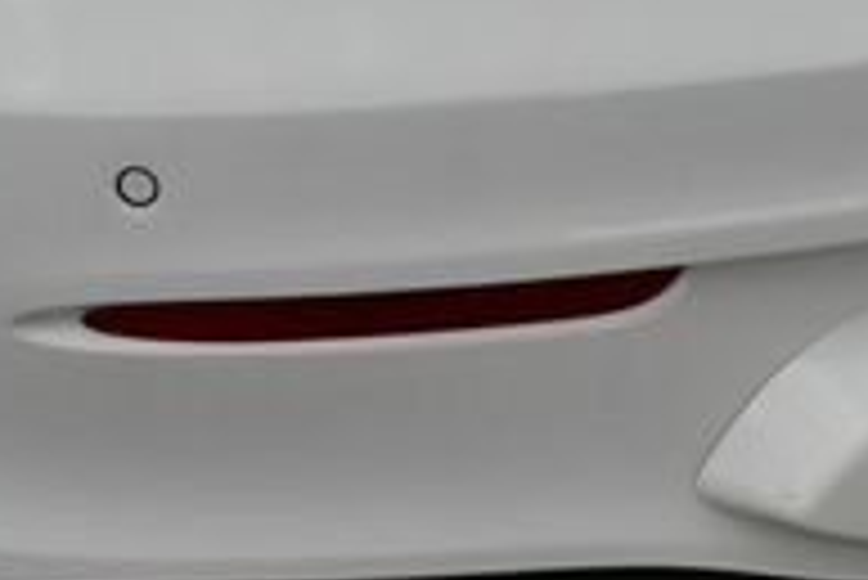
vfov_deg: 8.5
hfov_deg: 12.5
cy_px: -279
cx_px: 1165
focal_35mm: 159
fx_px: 3836
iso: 100
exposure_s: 1/400
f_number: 10
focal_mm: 24
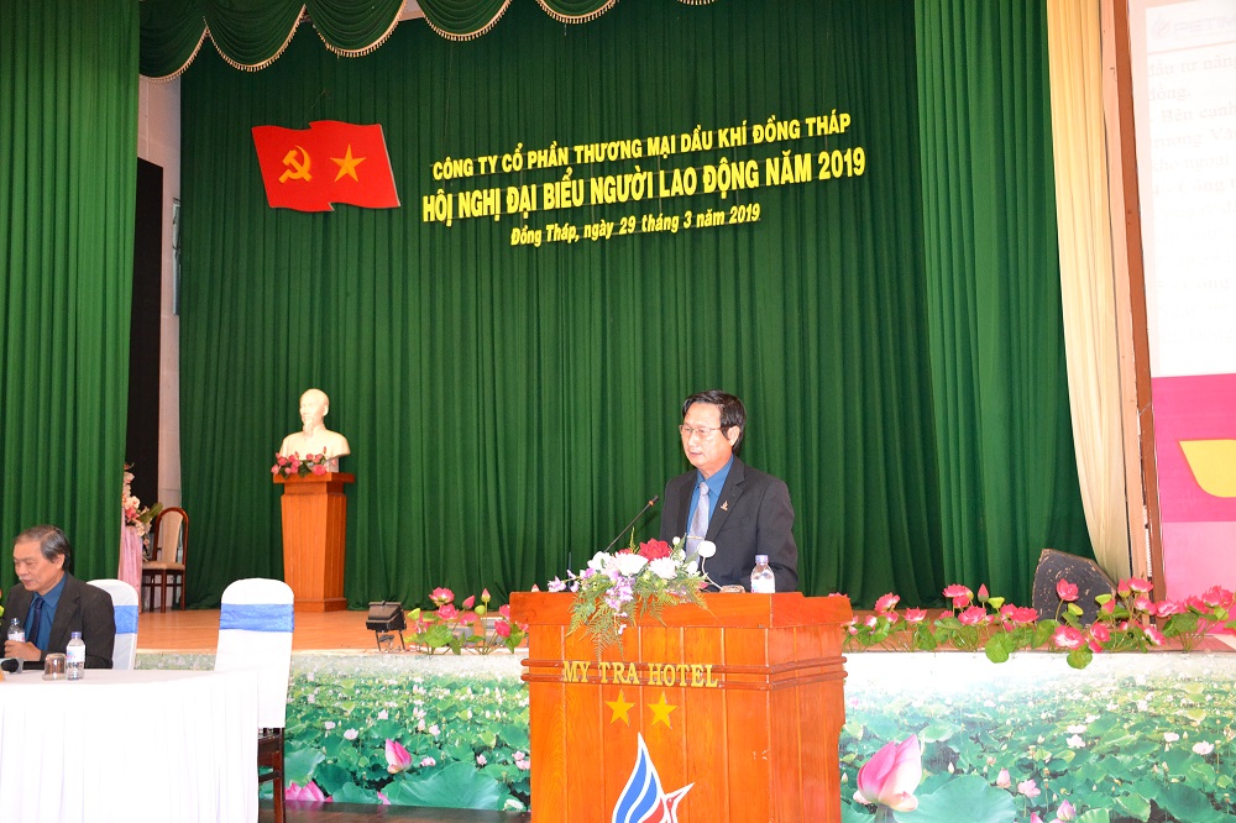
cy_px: 412
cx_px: 618
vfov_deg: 36.8
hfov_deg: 53.1
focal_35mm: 36
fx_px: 1236
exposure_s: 1/60
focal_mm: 24
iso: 2000
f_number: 3.8
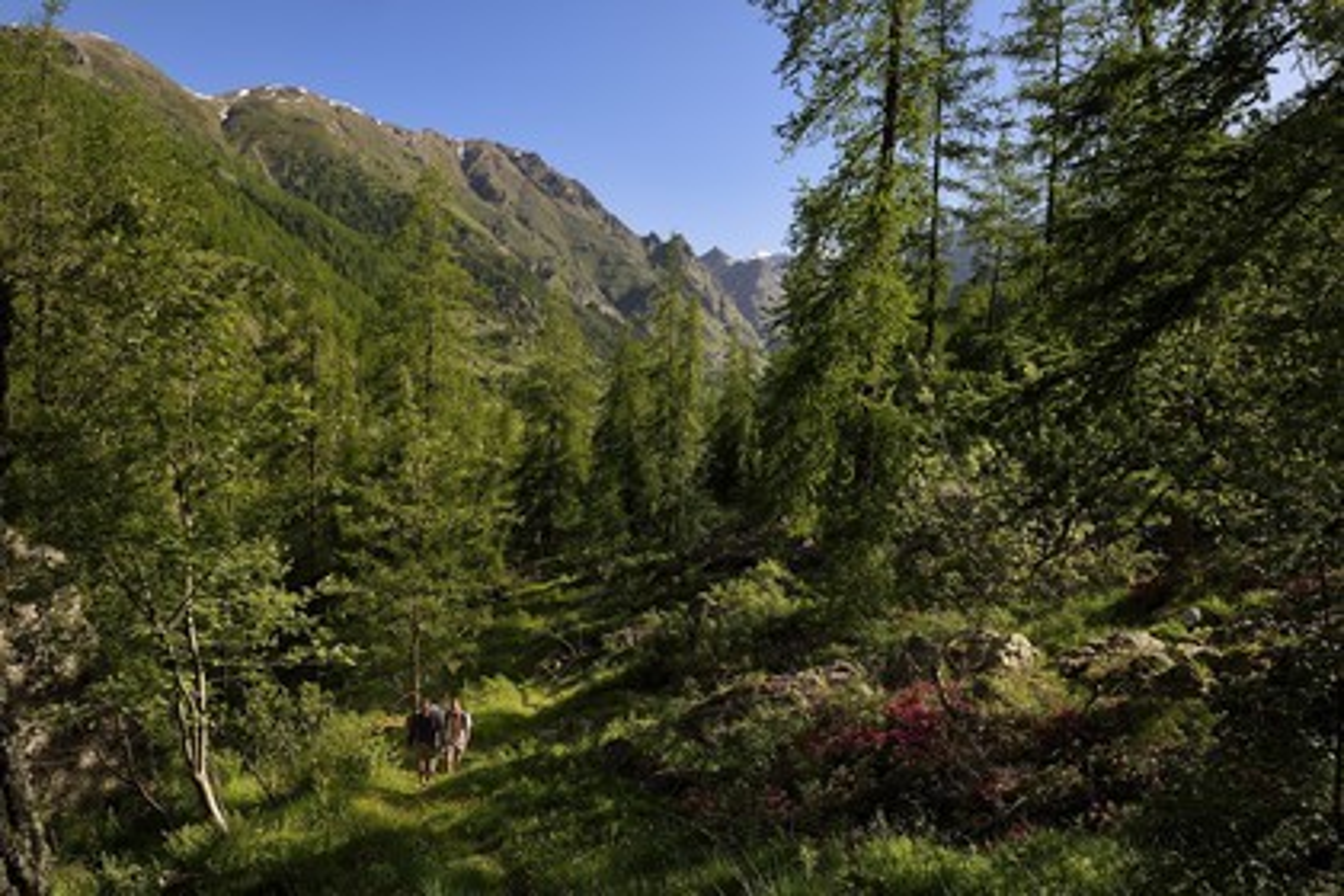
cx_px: 672
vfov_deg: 53.1
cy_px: 448
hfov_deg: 73.7
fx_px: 896
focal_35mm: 24
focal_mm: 24
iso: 200
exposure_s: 1/200
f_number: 11
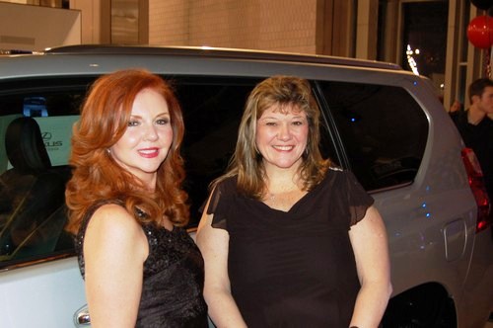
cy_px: 164
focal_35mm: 45
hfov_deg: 43.7
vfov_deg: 29.8
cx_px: 246
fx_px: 615
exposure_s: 1/60
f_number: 4.2
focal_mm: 30
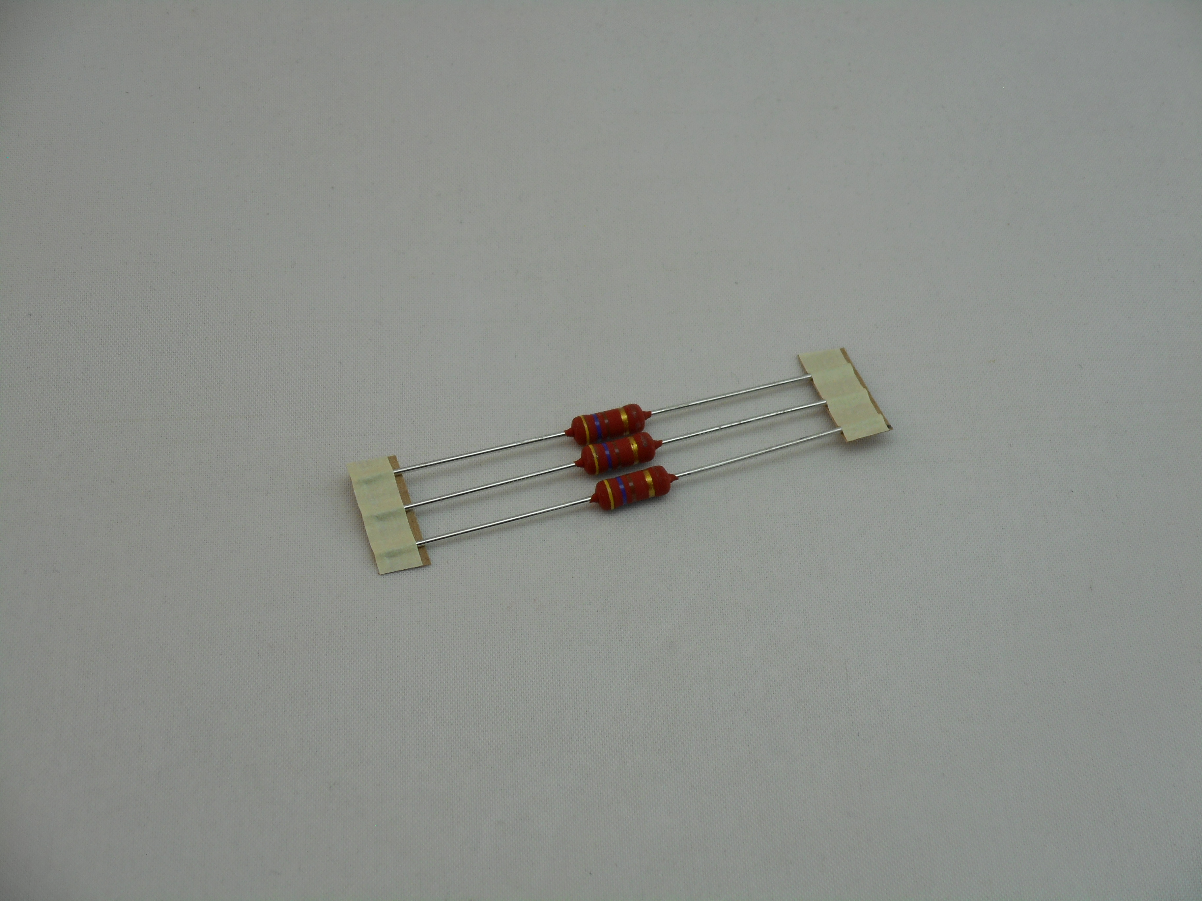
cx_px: 601
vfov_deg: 16.6
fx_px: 3090
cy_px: 450
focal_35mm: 89
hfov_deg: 22.0
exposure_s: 1/60
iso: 100
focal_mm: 15.9
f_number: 5.6
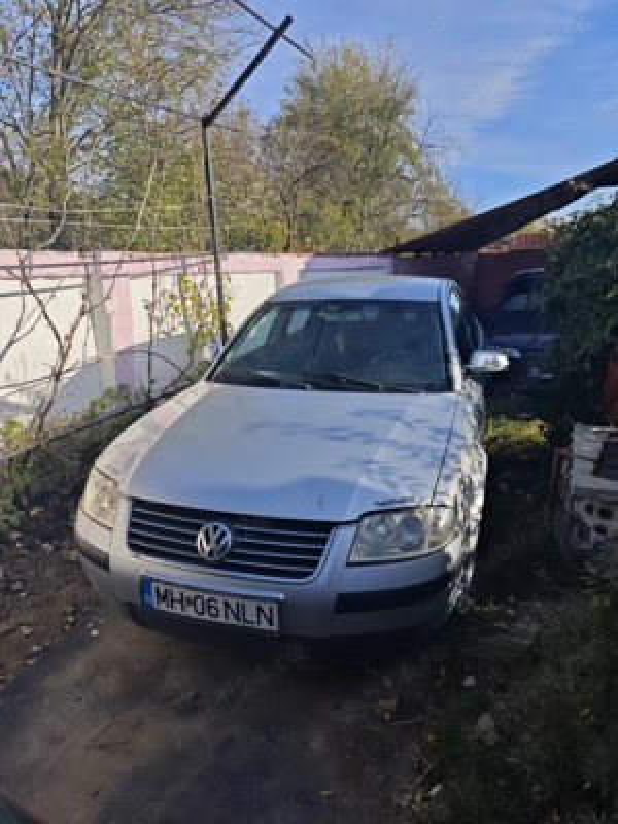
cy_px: 412
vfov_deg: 73.9
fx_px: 547
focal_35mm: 23
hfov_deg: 58.9
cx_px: 309
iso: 50
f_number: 1.6
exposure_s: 1/5141
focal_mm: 6.55
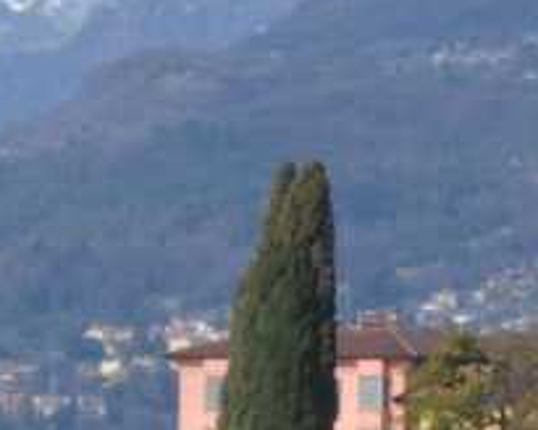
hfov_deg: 3.9
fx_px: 7834
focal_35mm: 492
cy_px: 191
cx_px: 900
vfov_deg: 3.1
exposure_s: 1/250
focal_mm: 70
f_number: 32
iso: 2000
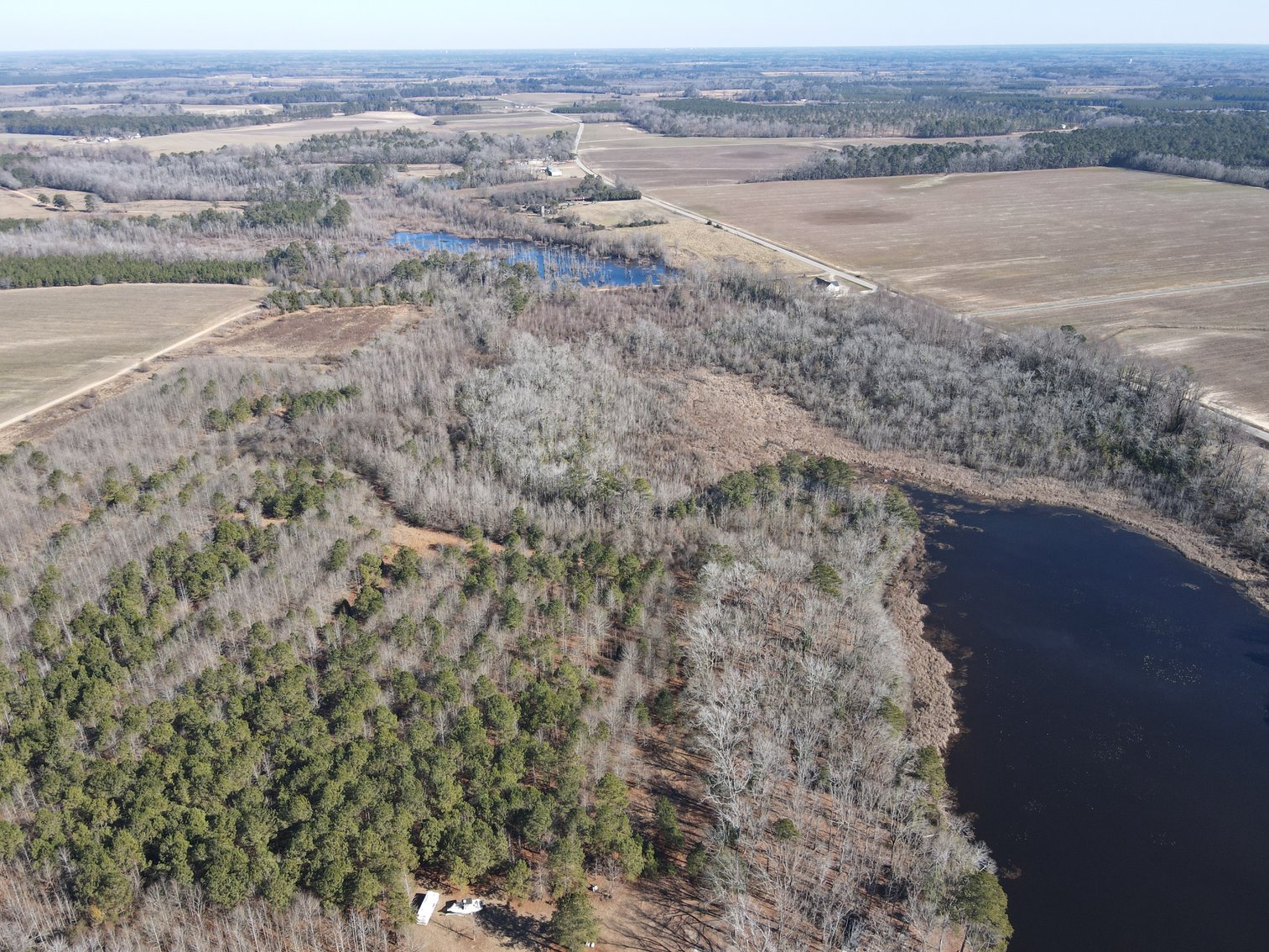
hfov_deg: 71.6
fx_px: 880
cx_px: 634
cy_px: 476
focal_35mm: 24
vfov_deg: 56.8
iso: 100
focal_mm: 4.5
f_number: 2.8
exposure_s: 1/320
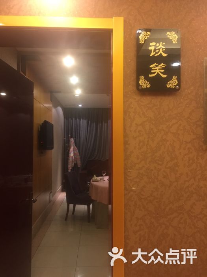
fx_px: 231
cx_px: 104
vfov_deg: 61.7
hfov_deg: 48.2
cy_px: 138
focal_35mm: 29
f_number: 2.2
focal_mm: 4.15
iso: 64
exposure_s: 1/17
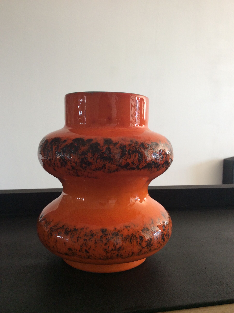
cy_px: 156
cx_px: 117
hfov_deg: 44.1
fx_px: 289
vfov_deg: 56.9
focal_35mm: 32
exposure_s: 1/25
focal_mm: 3.3
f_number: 2.4
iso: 50
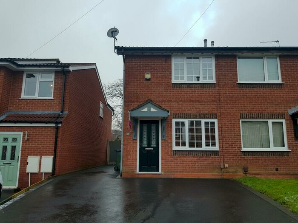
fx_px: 224
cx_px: 149
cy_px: 112
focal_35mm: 26
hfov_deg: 67.3
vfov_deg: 53.1
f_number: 1.7
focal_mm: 4.2
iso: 40
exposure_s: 1/434
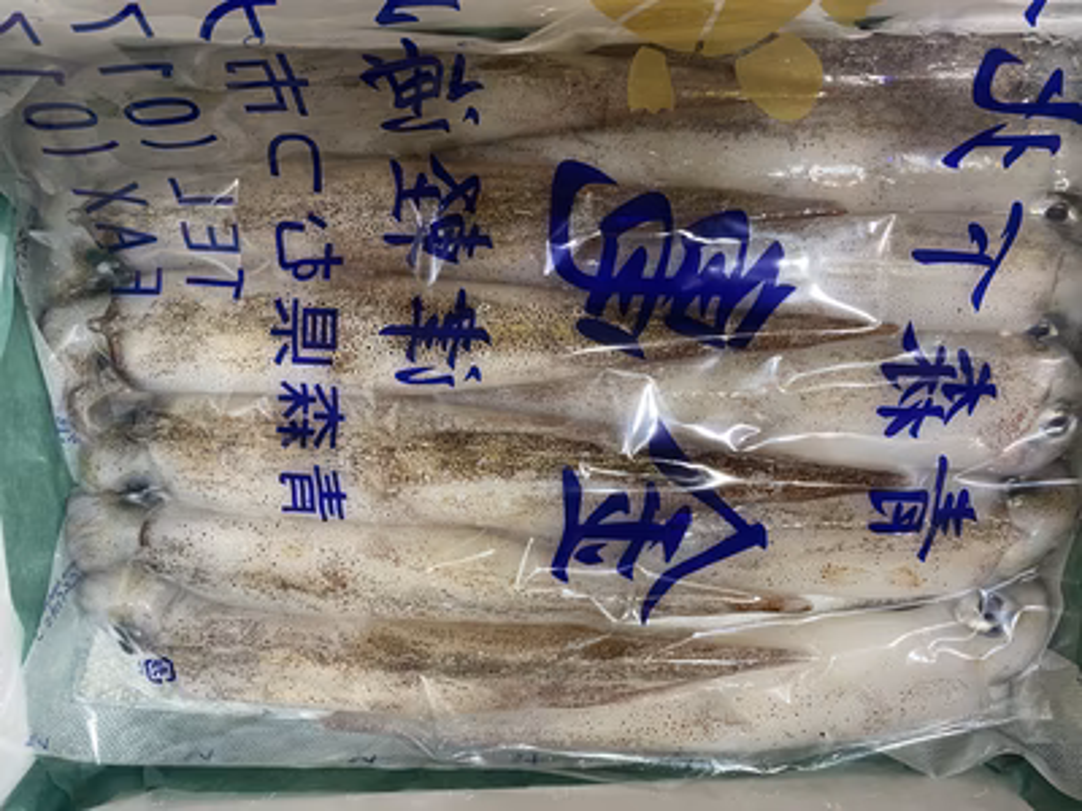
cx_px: 541
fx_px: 813
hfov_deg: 67.3
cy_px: 406
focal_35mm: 26
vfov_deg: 53.1
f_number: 1.8
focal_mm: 4.25
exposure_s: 1/60
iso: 250
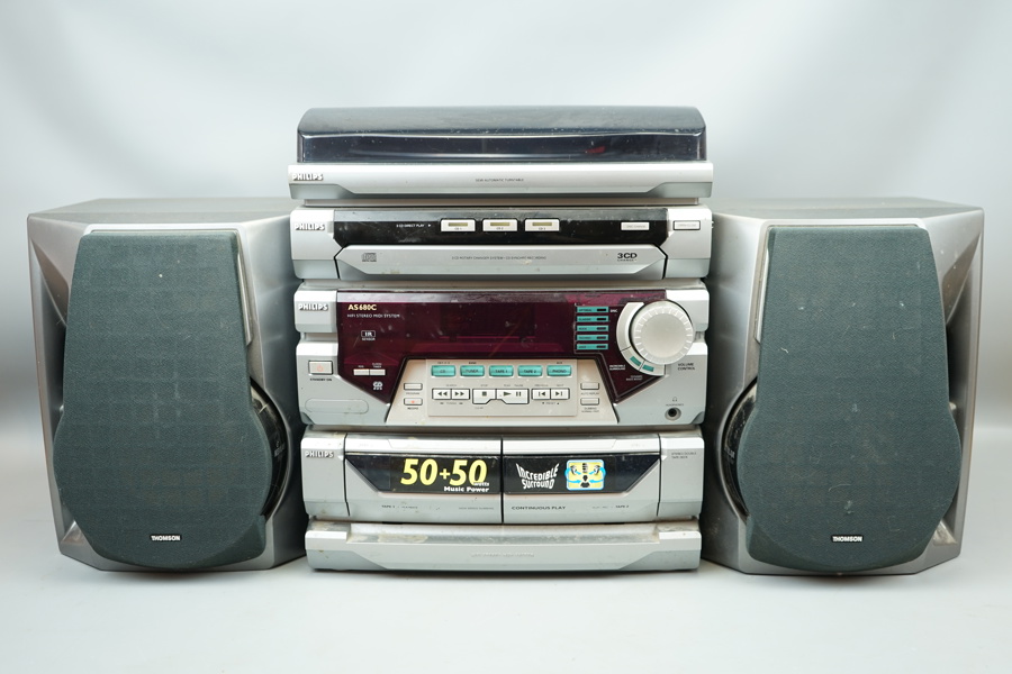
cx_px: 506
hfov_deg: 54.4
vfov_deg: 37.9
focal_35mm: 35
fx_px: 984
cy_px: 337
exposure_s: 1/60
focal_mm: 35
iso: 320
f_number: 4
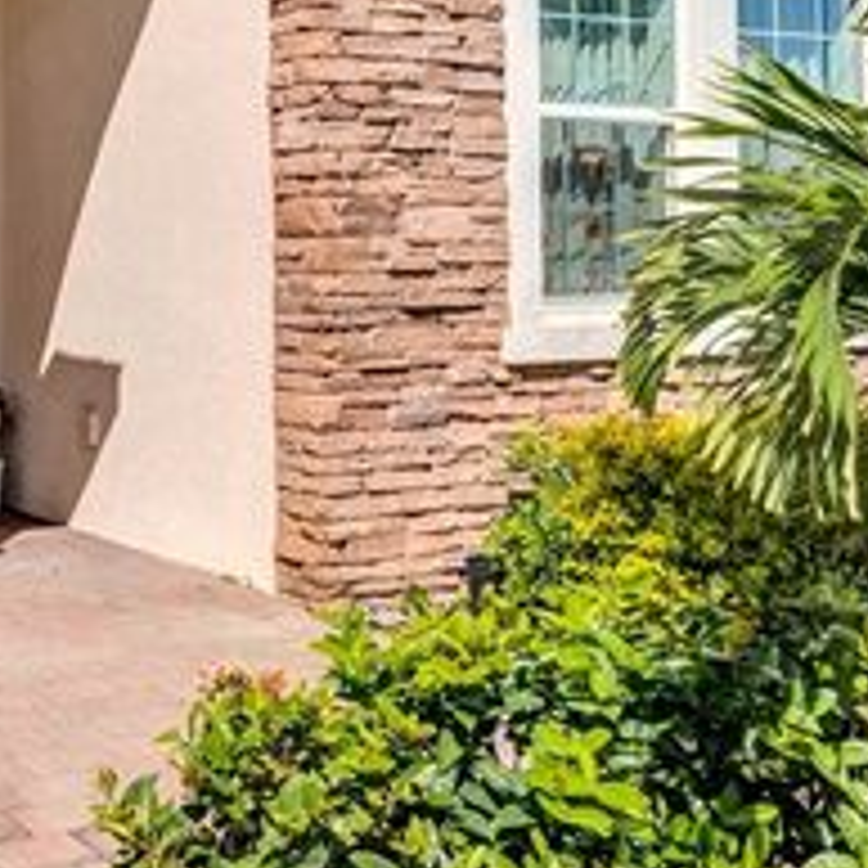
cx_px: -31
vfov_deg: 30.1
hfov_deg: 28.8
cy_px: 137
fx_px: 1560
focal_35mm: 55
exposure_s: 1/1250
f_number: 9
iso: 200
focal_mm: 12
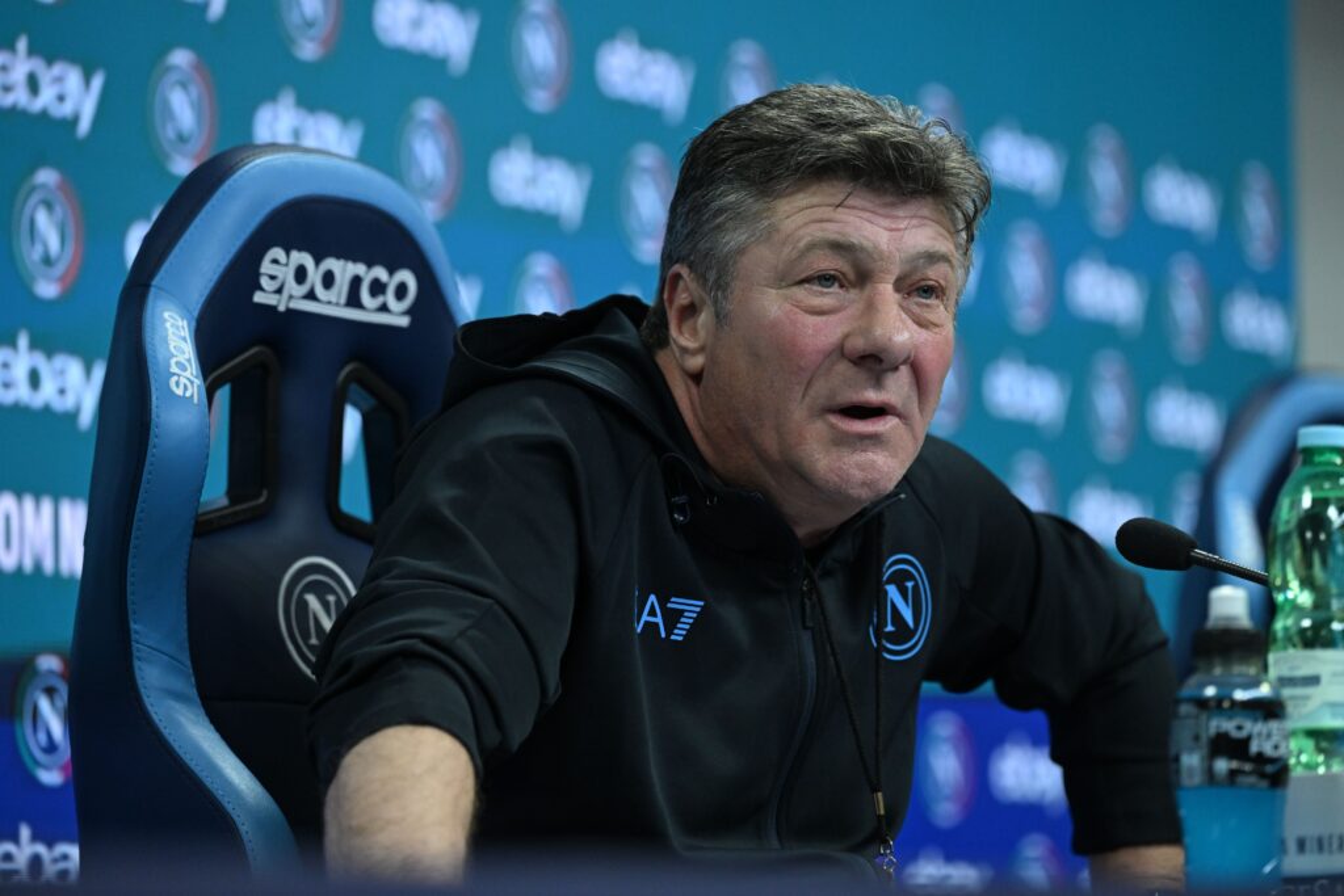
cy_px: 448
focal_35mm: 165
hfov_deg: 12.5
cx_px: 672
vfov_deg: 8.3
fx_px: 6160
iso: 3200
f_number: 3.5
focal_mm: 165
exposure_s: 1/250
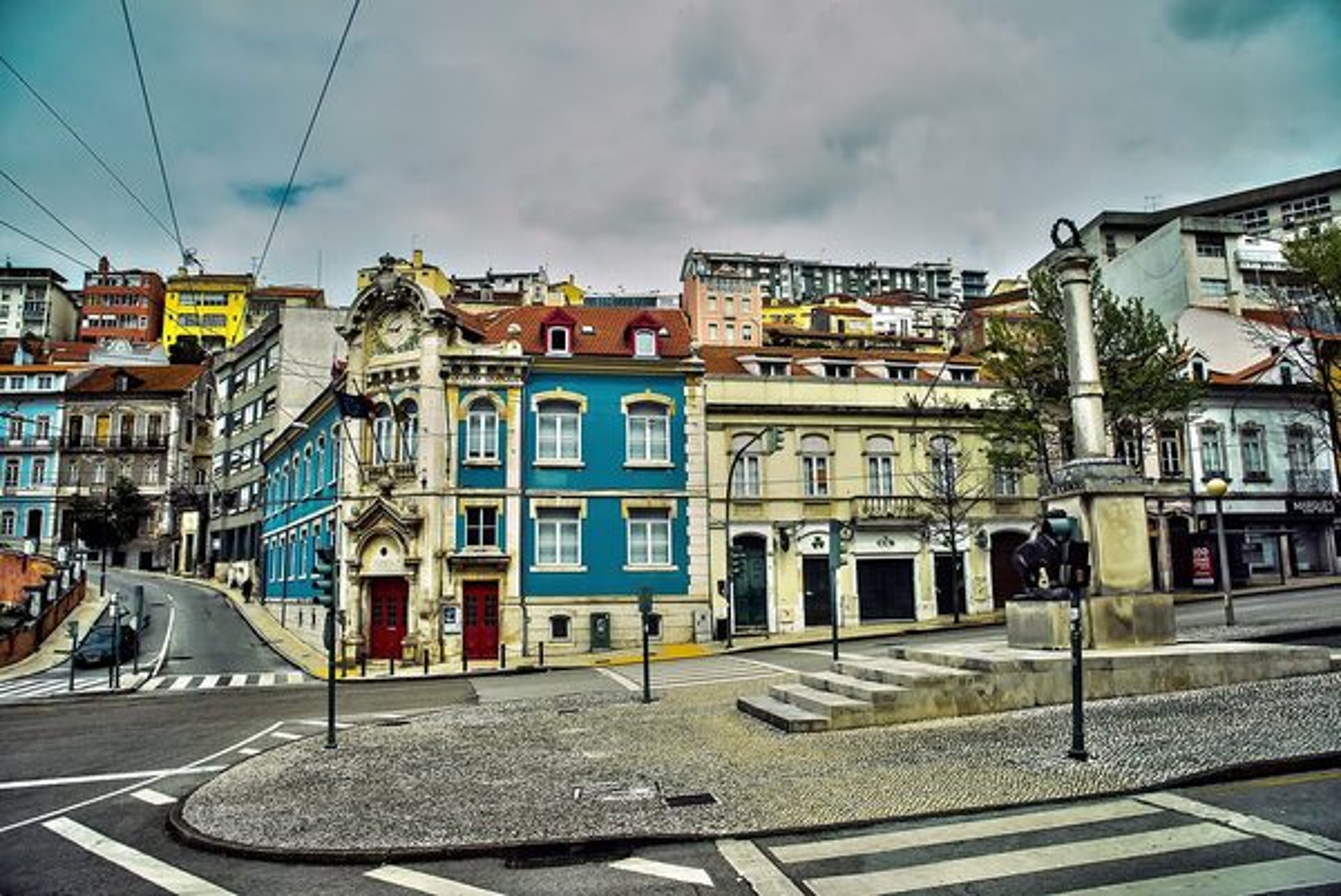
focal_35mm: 24
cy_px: 448
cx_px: 670
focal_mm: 24
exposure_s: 1/200
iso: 400
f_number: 8
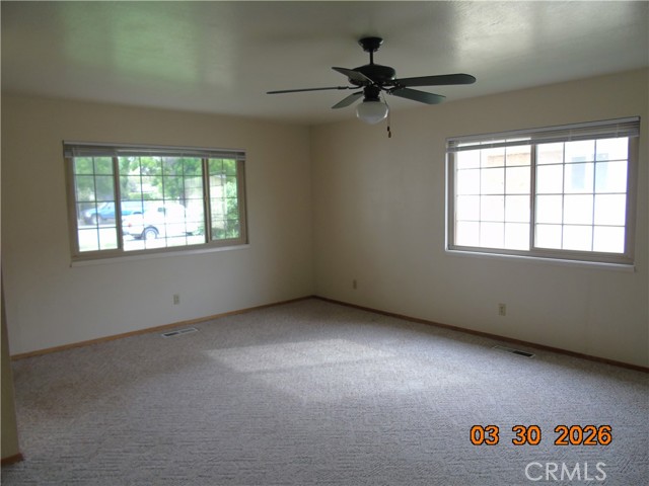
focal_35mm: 25
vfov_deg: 54.9
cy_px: 243
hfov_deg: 69.4
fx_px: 469
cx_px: 324
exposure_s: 1/30
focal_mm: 4.4
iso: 160
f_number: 3.4
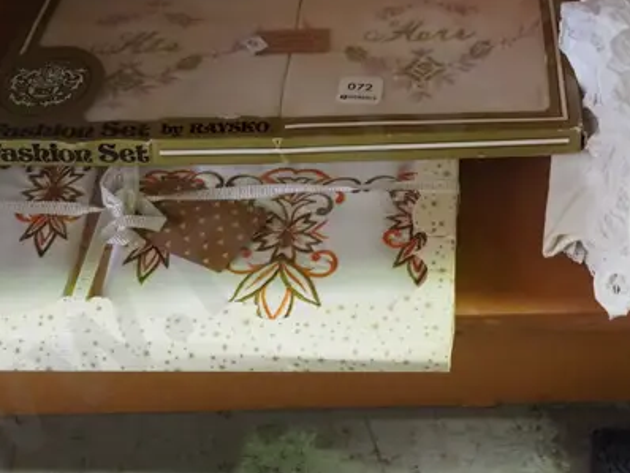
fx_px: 1311
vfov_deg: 20.1
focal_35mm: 72
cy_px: 62
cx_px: 481
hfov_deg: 26.6
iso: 2500
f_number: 5.6
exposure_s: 1/40
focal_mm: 14
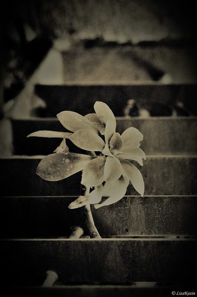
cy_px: 148
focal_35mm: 300
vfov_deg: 6.9
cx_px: 98
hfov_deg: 4.6
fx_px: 2467
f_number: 10
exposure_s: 1/40
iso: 12800
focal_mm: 200
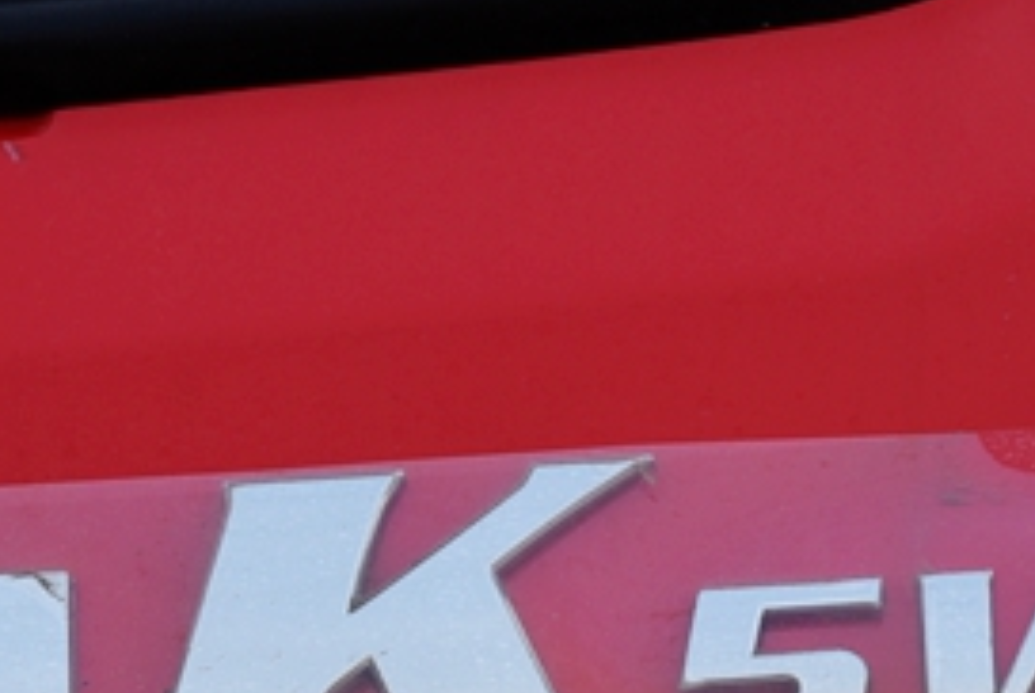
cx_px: 506
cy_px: 609
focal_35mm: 301
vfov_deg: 4.6
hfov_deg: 6.8
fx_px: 8663
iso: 200
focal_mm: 98
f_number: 8
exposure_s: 1/250
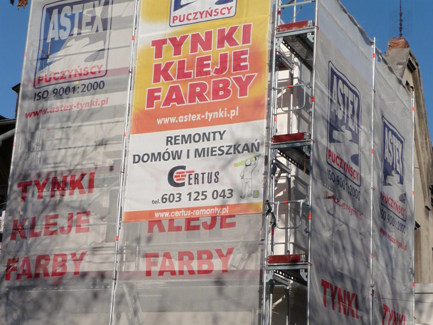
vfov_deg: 21.9
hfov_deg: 29.0
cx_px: 216
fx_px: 838
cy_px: 162
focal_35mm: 67
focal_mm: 11.3
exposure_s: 1/1000
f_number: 11
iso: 500
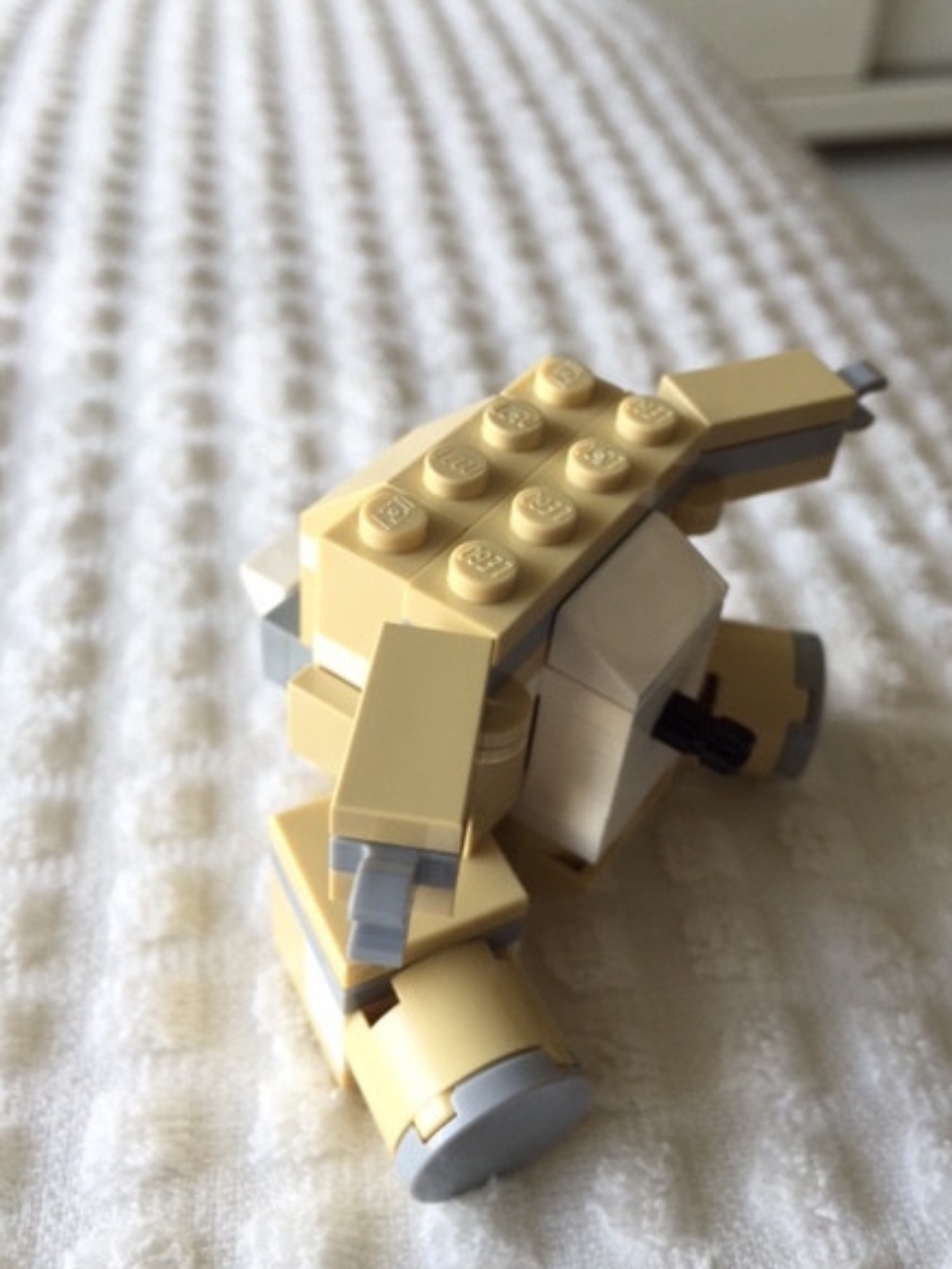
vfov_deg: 56.8
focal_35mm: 32
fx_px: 1173
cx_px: 521
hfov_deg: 44.1
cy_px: 599
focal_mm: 4.15
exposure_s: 1/60
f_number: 2.2
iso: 40
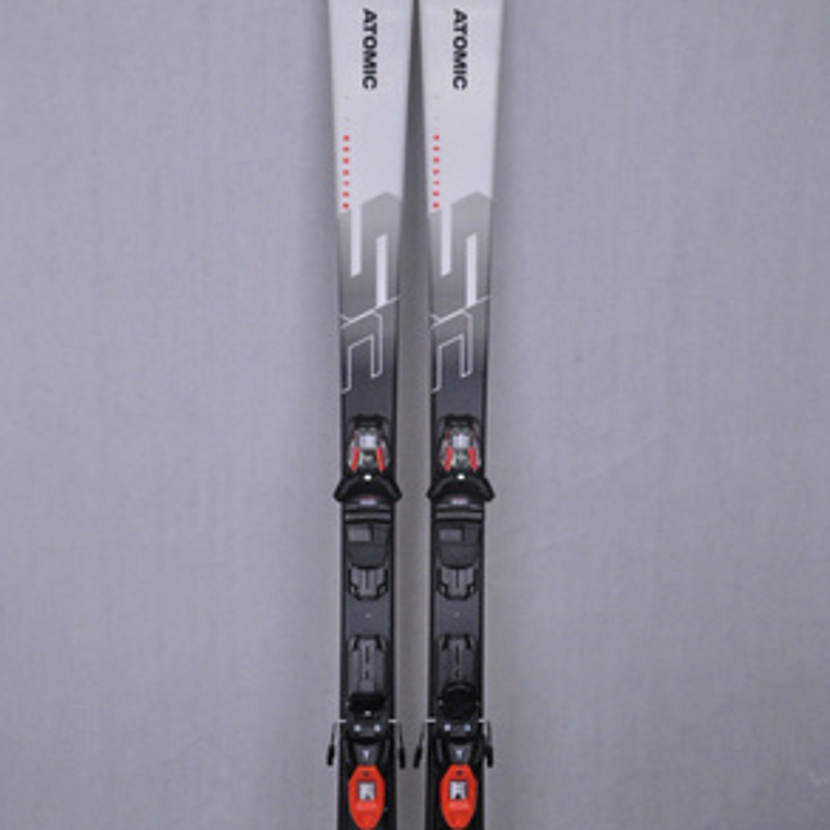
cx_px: 409
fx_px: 1166
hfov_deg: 39.2
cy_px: 530
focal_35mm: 43
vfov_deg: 38.9
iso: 3200
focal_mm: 22
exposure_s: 1/125
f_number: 9.5
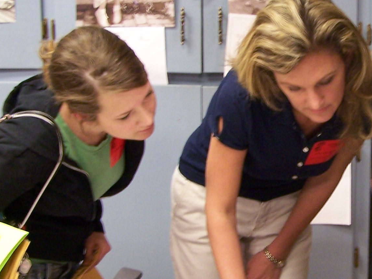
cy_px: 132
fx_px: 924
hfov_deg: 22.1
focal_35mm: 86
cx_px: 347
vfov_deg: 17.2
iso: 140
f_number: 2.8
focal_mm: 6.3
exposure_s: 1/8
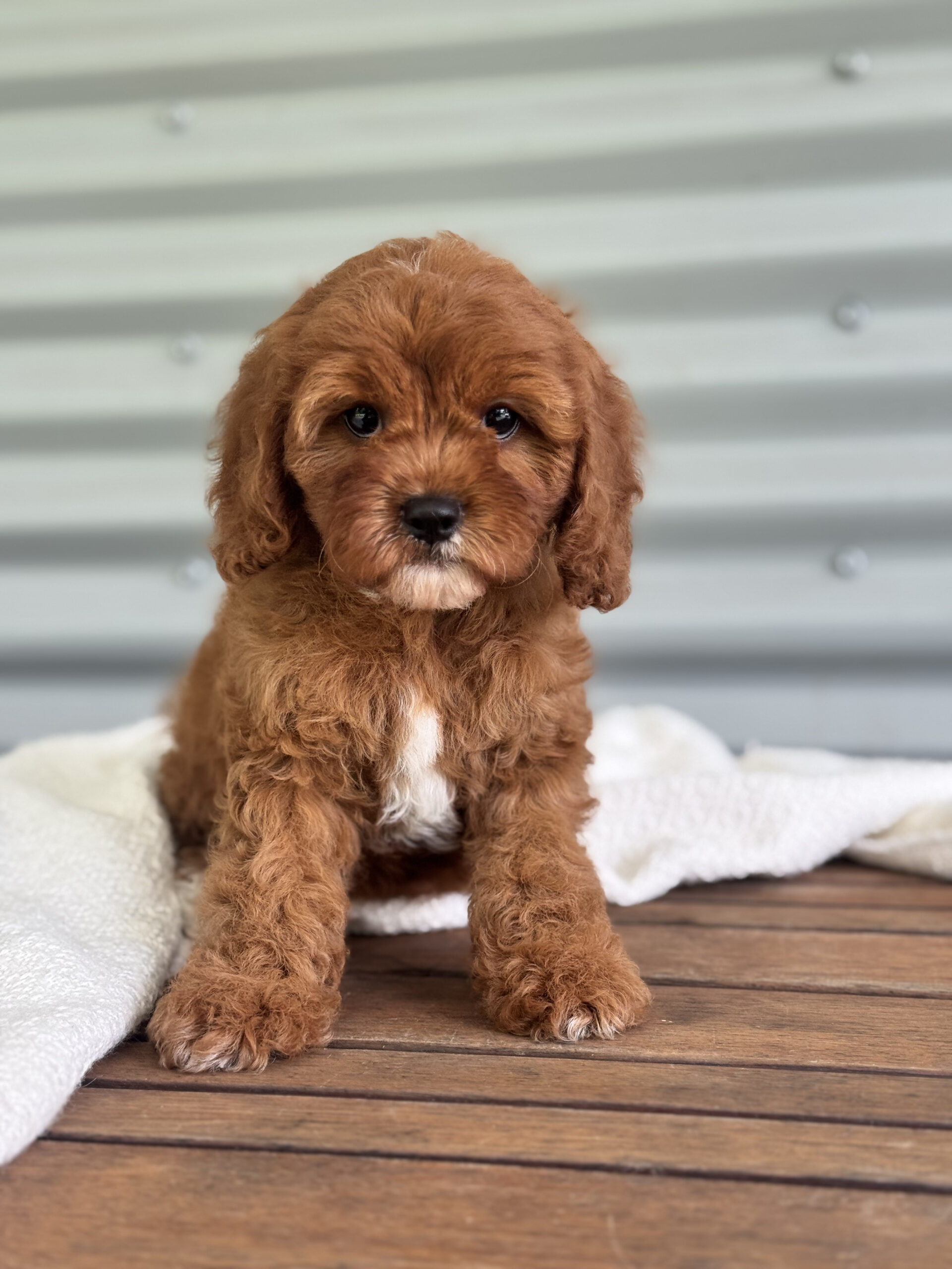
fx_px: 1760
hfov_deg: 30.3
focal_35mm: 48
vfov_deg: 39.7
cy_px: 634
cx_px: 476
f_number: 1.78
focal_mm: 6.76
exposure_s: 1/118
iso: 100
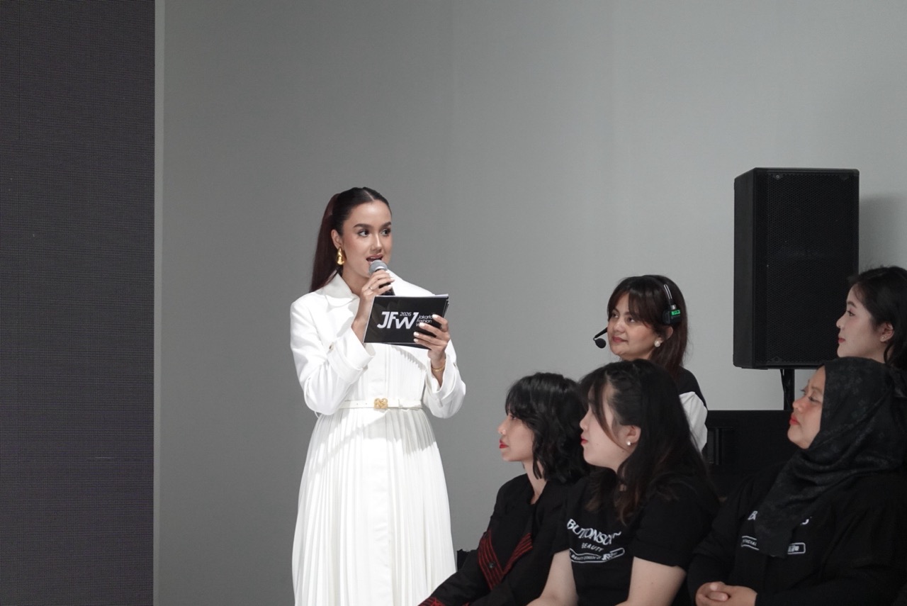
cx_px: 454
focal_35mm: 200
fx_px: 5042
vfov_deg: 6.9
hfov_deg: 10.3
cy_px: 303
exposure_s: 1/100
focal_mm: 72
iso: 800
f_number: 4.5
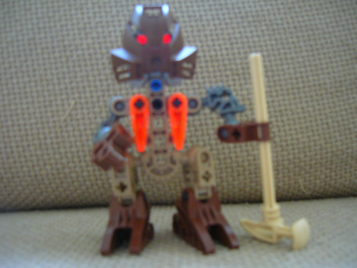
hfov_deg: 52.6
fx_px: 361
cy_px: 134
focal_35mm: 35
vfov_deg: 40.7
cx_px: 178
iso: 200
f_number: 2.8
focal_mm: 5.8
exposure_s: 1/8
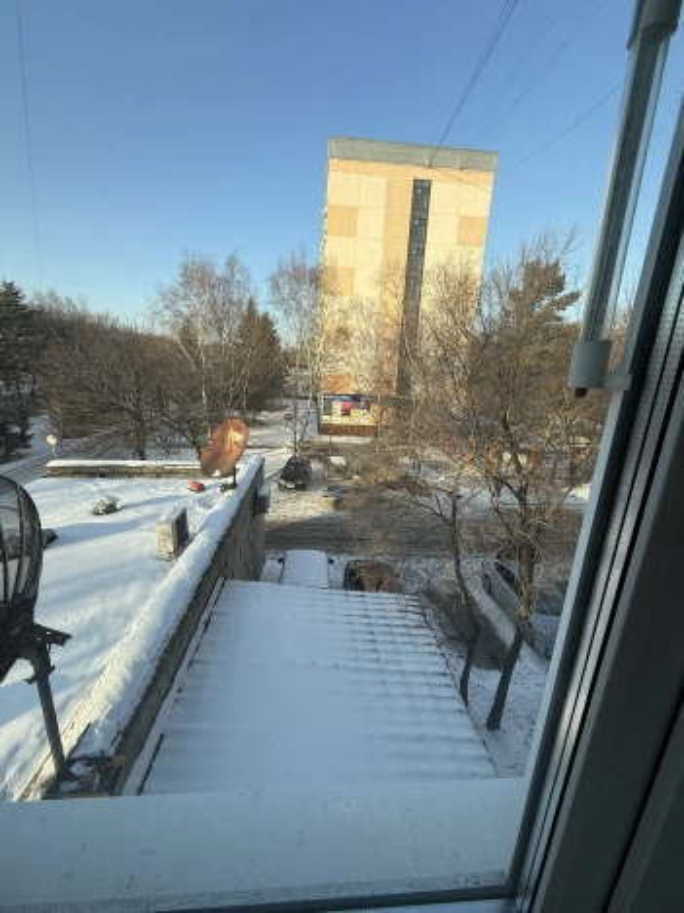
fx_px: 369
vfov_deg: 102.1
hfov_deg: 85.7
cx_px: 342
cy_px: 456
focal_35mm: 14
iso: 50
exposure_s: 1/522
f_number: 2.2
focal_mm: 2.22
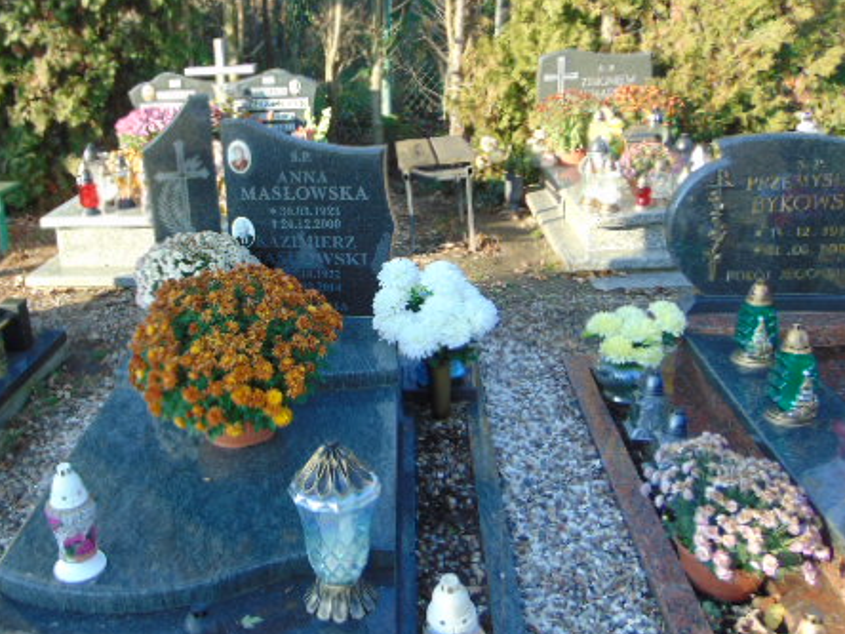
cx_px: 297
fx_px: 879
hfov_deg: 50.6
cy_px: 295
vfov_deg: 39.6
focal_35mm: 36
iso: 80
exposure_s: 1/200
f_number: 3
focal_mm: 4.5
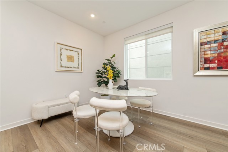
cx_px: 114
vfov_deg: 81.1
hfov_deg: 104.3
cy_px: 76
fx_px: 89
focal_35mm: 14
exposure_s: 1/60
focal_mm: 14
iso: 200
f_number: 4
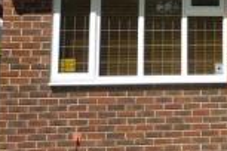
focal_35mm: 115
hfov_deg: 16.1
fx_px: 725
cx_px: 355
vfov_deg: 11.6
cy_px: -39
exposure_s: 1/500
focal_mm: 5.2
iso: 100
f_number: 4
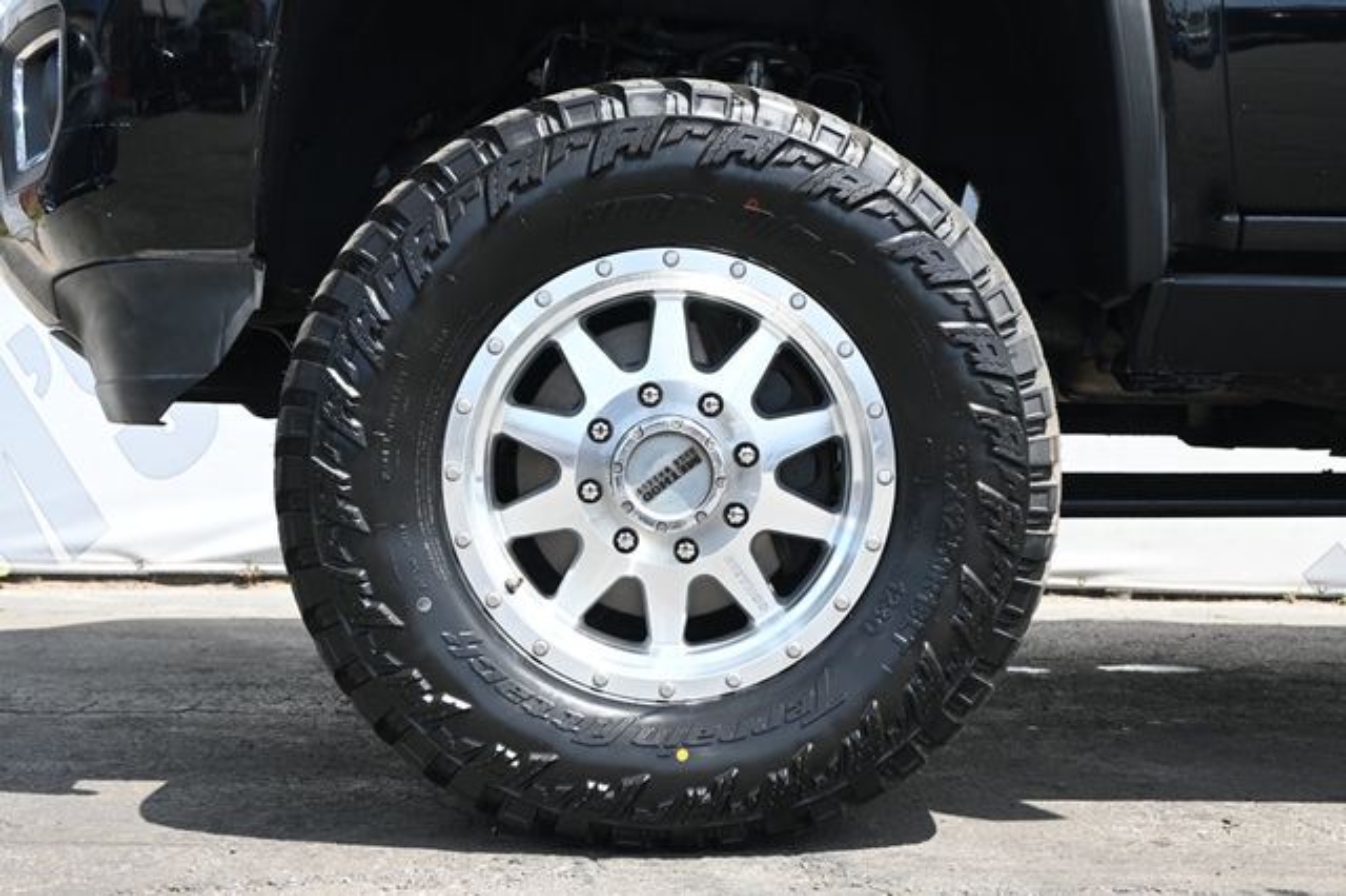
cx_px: 673
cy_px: 448
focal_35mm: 52
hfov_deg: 37.9
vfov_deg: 25.7
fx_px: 1962
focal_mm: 35
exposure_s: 1/250
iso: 250
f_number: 5.3
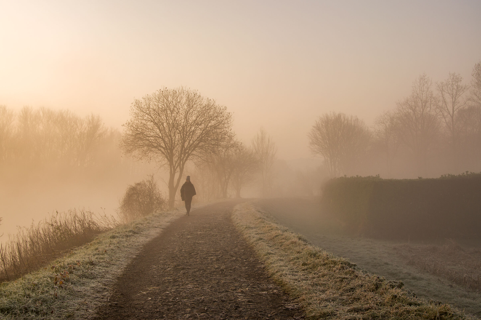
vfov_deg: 29.9
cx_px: 240
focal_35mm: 45
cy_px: 160
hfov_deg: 43.6
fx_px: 601
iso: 100
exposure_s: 1/250
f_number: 9
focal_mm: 30
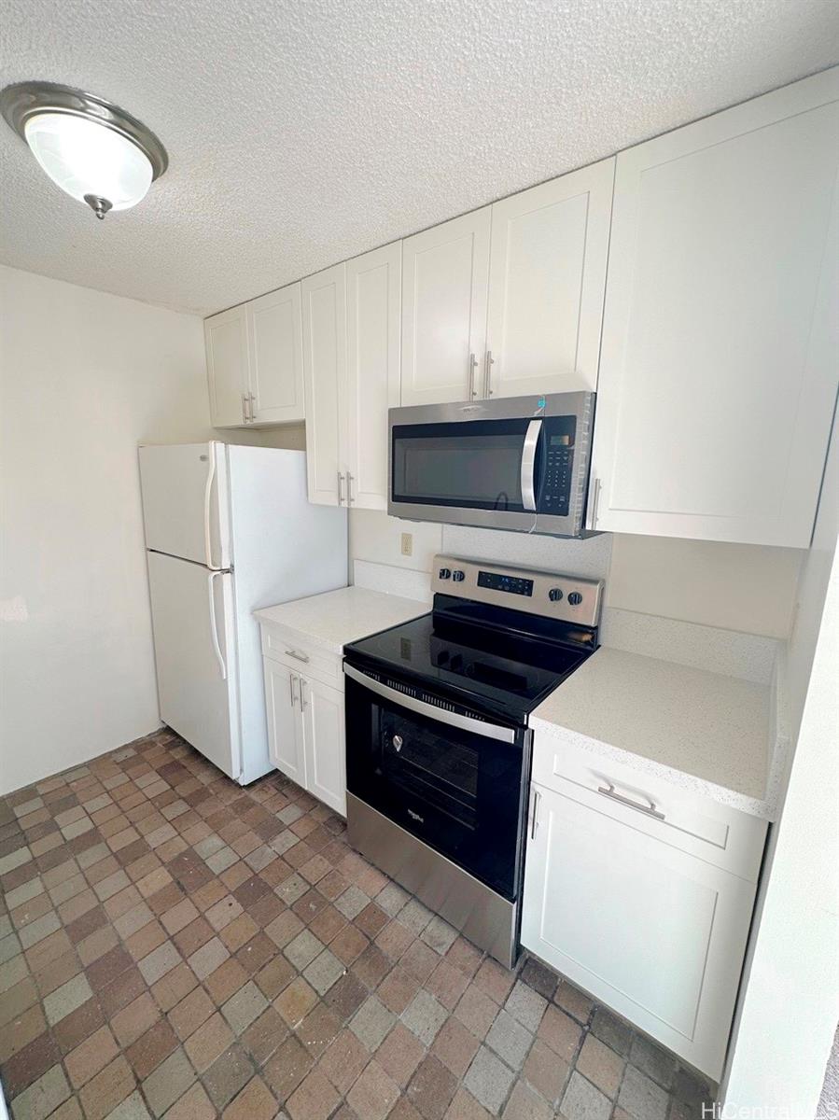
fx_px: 453
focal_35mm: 14
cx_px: 420
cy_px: 560
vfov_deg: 102.1
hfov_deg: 85.6
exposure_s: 1/120
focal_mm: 2.22
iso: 64
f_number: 2.2
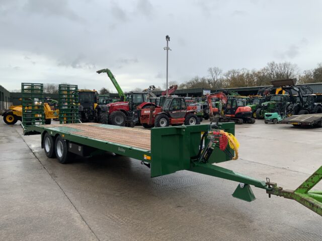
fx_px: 270
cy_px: 120
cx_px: 161
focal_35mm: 29
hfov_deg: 61.7
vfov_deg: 48.2
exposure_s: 1/478
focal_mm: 3
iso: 16
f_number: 1.8
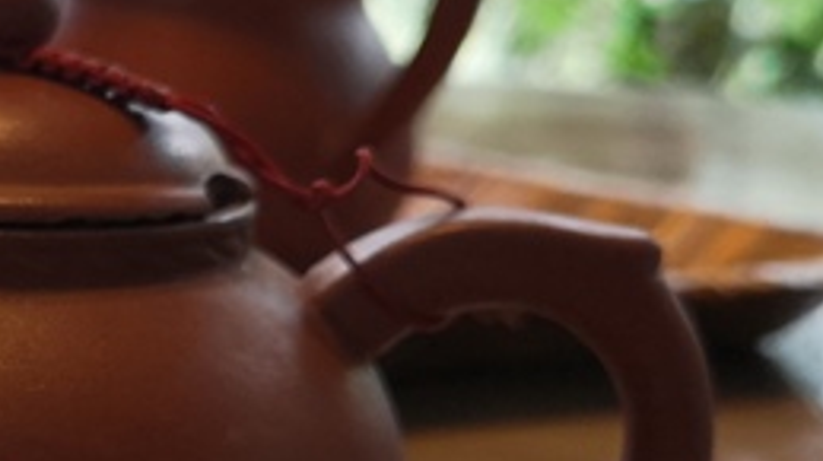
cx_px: -235
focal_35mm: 91
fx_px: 1984
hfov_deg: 21.3
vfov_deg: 13.1
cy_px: 436
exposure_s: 1/60
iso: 200
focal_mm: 3.95
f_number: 1.8
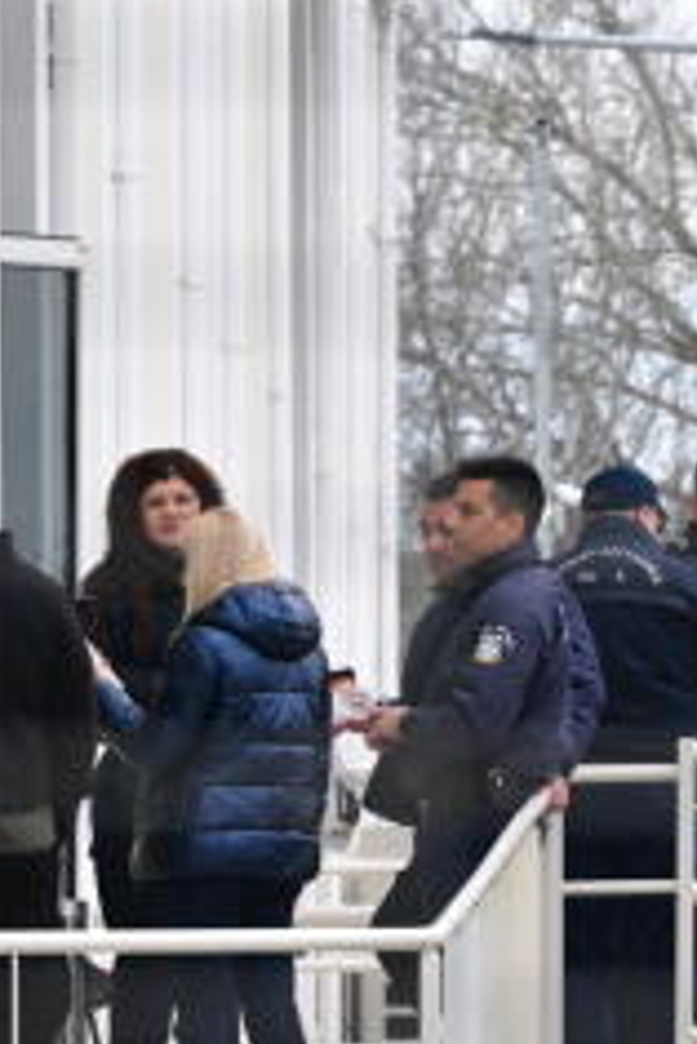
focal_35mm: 561
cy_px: 391
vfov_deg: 3.7
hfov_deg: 2.5
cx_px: 639
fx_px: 16267
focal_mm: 200
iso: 3200
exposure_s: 1/400
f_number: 7.1
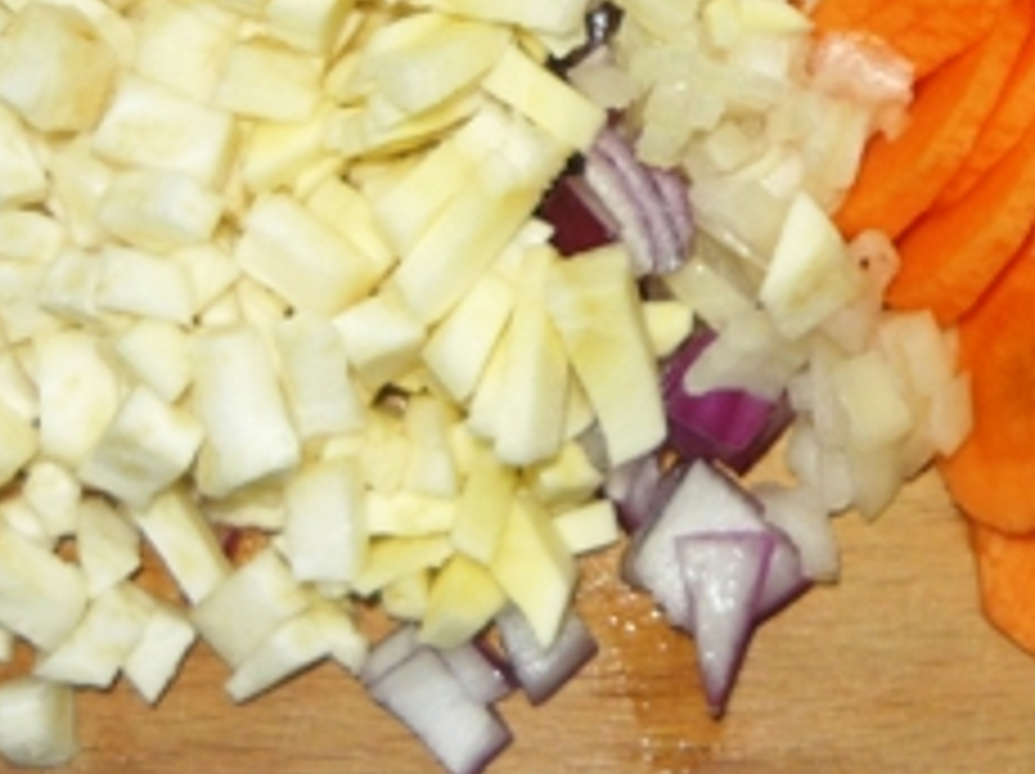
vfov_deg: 15.7
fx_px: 2748
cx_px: 788
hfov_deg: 21.1
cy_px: -4
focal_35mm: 92
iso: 100
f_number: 2.8
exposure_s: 1/30
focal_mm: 5.5
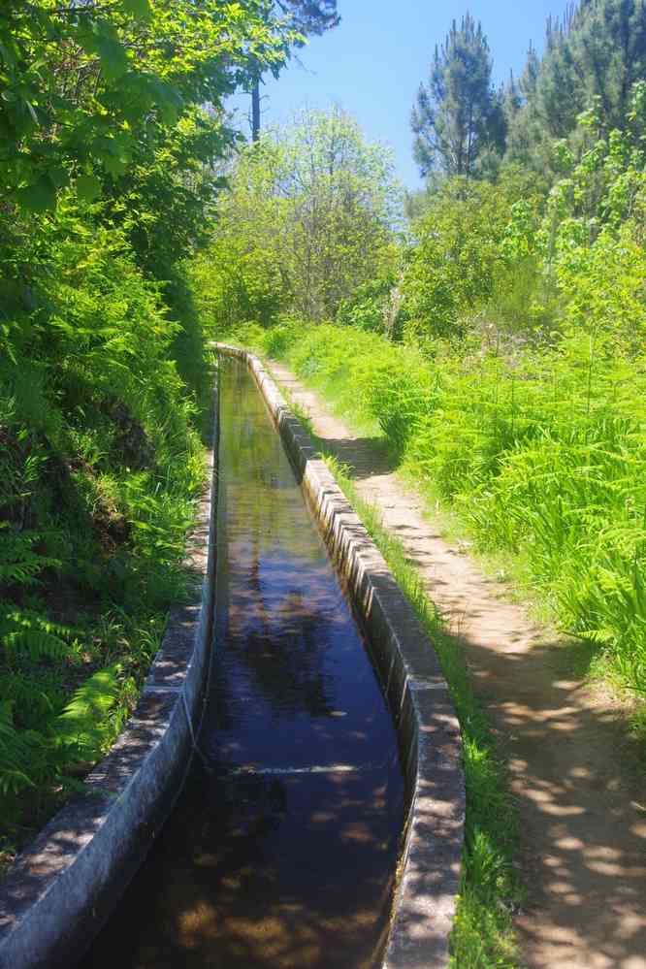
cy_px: 484
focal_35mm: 42
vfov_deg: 46.4
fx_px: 1130
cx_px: 323
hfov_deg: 31.9
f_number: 6.3
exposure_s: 1/60
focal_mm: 28
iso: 200
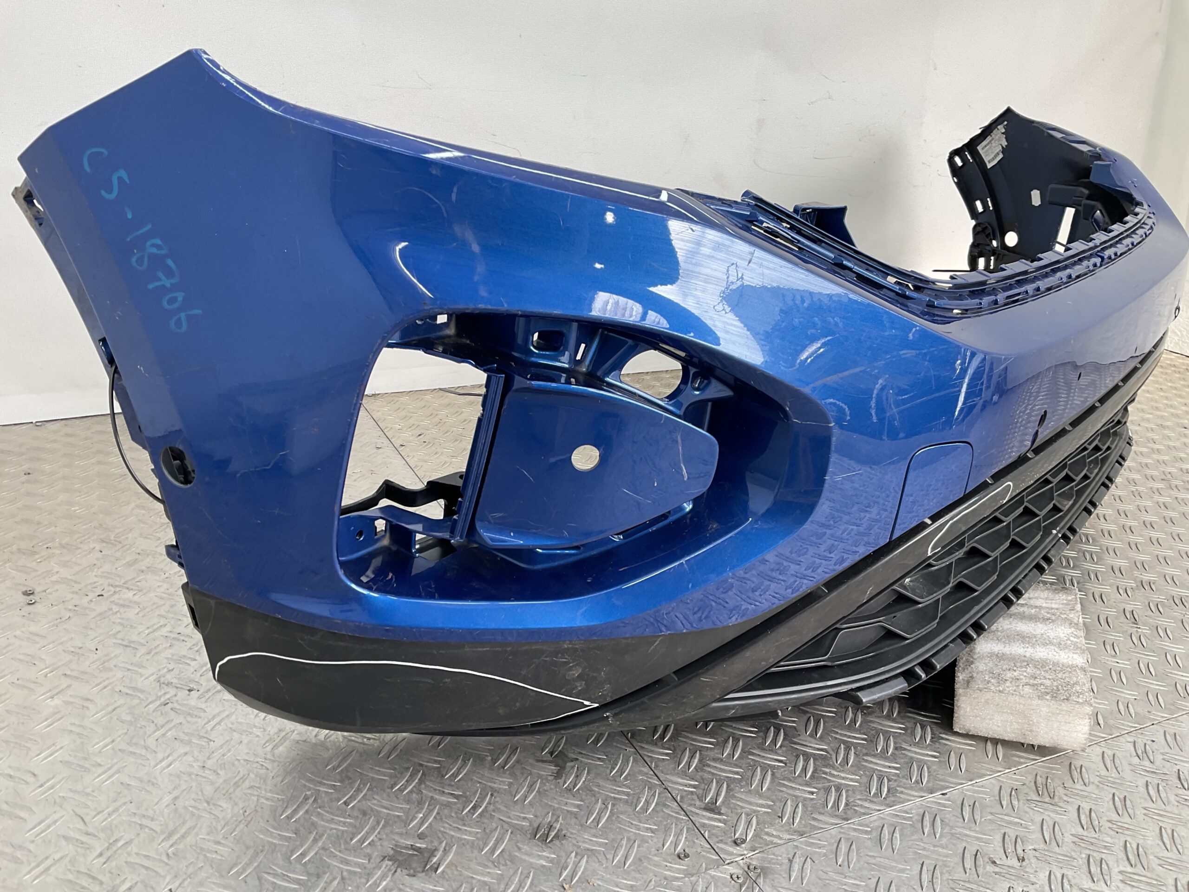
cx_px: 594
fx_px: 996
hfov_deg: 61.7
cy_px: 446
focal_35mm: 29
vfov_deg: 48.2
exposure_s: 1/120
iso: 25
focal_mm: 3
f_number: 1.8
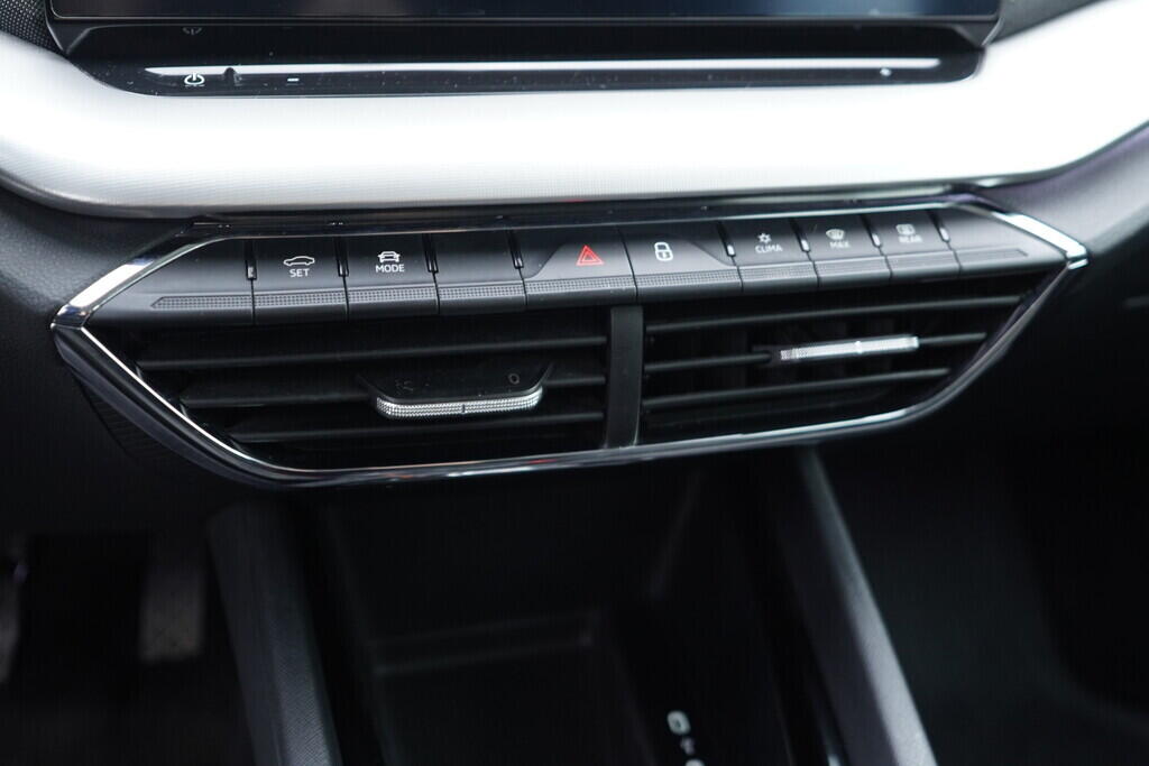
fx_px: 1149
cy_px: 383
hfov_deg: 53.1
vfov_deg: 36.9
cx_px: 574
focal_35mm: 36
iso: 500
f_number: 2.8
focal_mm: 24
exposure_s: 1/40
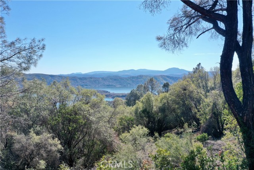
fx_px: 198
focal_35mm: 28
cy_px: 85
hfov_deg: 65.5
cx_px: 127
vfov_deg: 46.4
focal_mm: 10.26
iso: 100
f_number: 10
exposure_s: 1/120
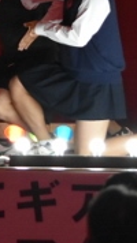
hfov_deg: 2.0
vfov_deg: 3.5
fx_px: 4014
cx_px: -18
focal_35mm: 621
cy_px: -1
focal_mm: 110
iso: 3200
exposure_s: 1/200
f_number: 4.8
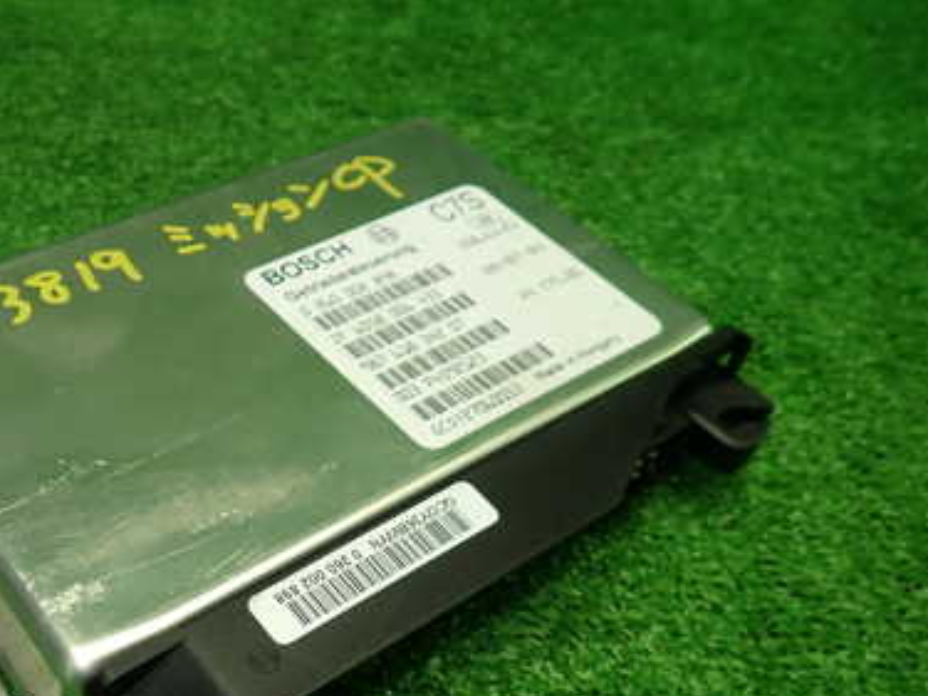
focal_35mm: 40
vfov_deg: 35.5
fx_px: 1072
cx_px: 223
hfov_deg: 45.1
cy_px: 476
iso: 125
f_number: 2
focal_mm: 4.5
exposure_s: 1/60
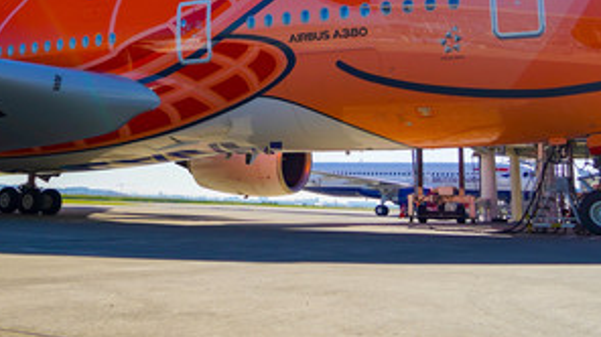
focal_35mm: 51
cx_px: 205
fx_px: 812
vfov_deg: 22.4
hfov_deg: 40.2
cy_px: -16
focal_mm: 24
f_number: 3.5
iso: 100
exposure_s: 1/1250
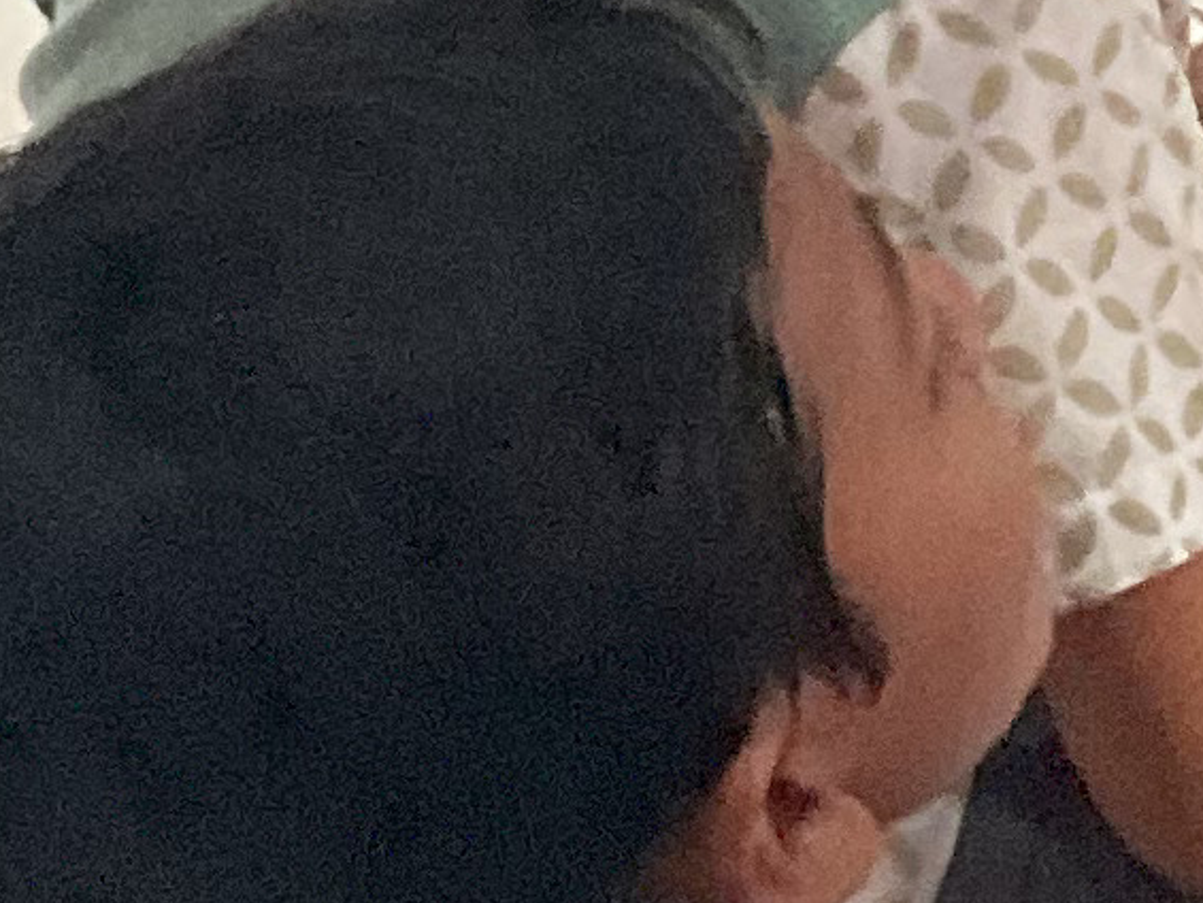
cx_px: 2715
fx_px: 7195
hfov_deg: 8.8
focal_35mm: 207
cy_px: -762
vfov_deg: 7.0
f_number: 1.8
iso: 200
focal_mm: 3
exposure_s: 1/60
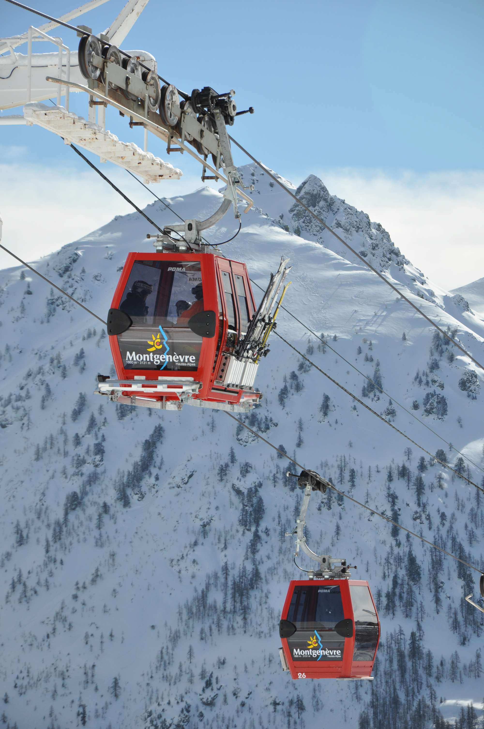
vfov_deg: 13.1
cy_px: 364
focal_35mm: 158
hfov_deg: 8.7
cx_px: 242
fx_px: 3184
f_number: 9
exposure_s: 1/1250
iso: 320
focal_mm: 105
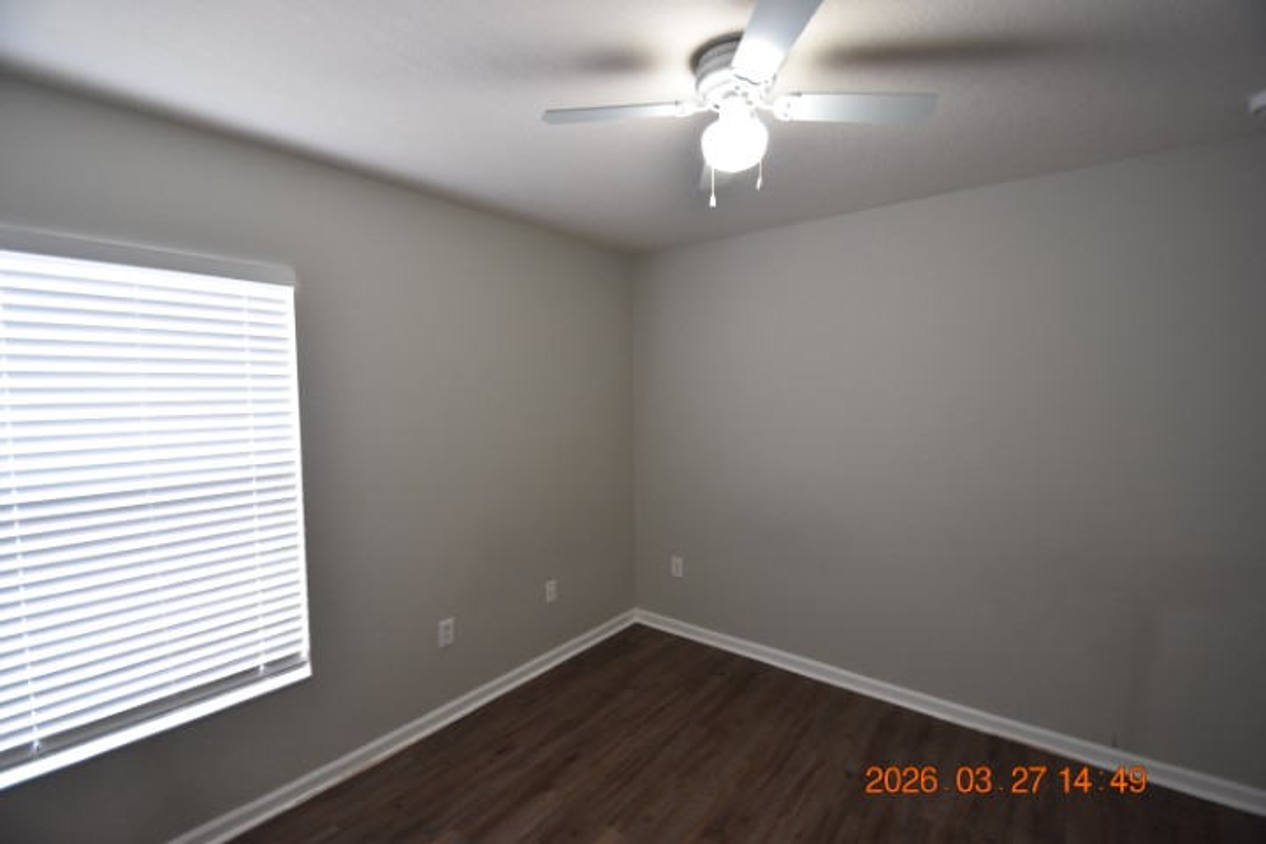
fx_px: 527
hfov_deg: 100.4
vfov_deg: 77.3
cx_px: 633
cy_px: 422
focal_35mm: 15
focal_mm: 10
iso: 800
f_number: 3.5
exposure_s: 1/60
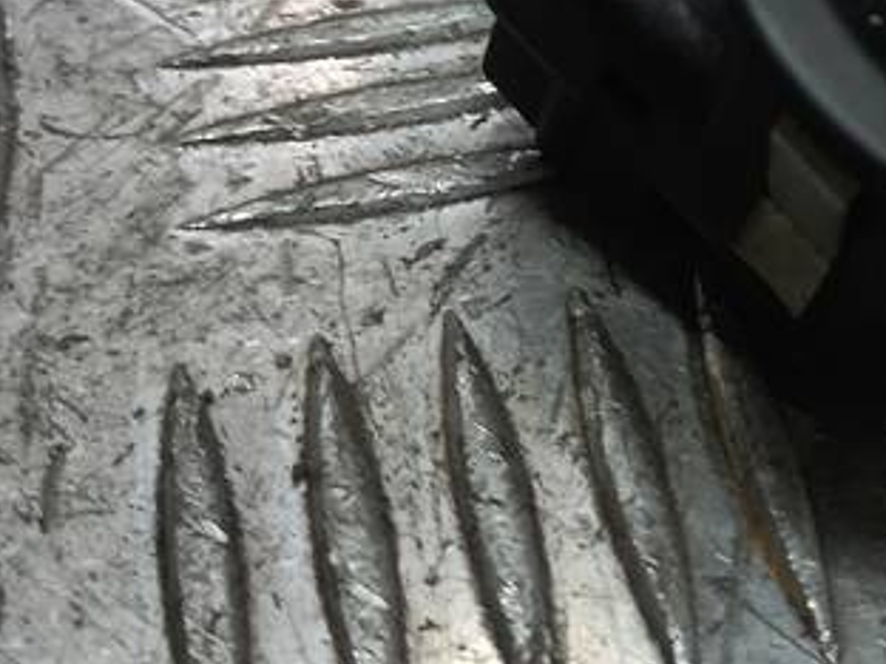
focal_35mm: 82
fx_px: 2099
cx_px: 951
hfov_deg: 22.6
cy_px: -11
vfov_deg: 17.5
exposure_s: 1/50
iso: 80
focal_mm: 4.6
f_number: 1.8
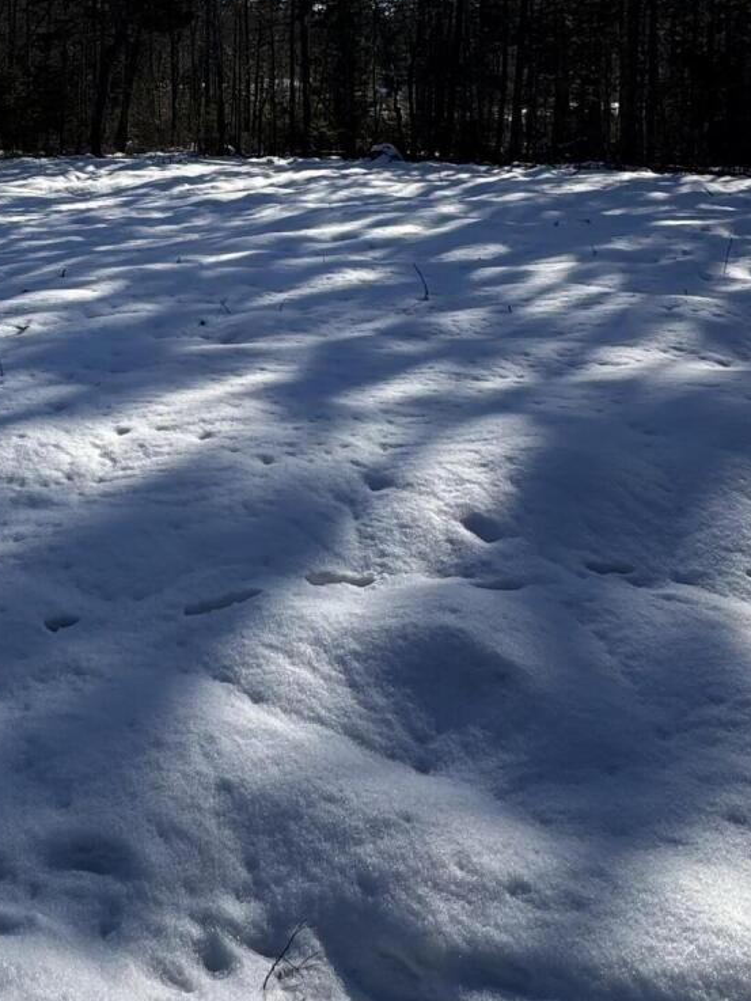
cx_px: 109
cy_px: 132
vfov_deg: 45.2
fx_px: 1099
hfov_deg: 36.0
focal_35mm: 38
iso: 50
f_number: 2.2
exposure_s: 1/2342
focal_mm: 2.22
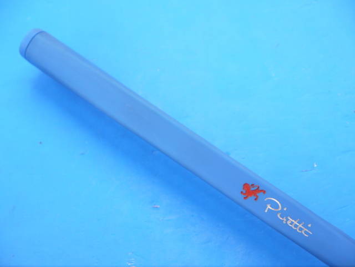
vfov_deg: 17.6
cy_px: 134
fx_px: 861
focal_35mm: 84
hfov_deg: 23.3
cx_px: 178
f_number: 5.6
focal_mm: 42
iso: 640
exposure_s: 1/80
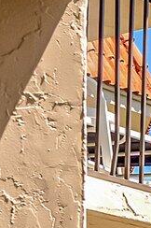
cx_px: 701
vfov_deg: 7.4
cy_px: 411
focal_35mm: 269
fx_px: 1697
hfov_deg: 4.5
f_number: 8
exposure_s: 1/1250
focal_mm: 21.9
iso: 500
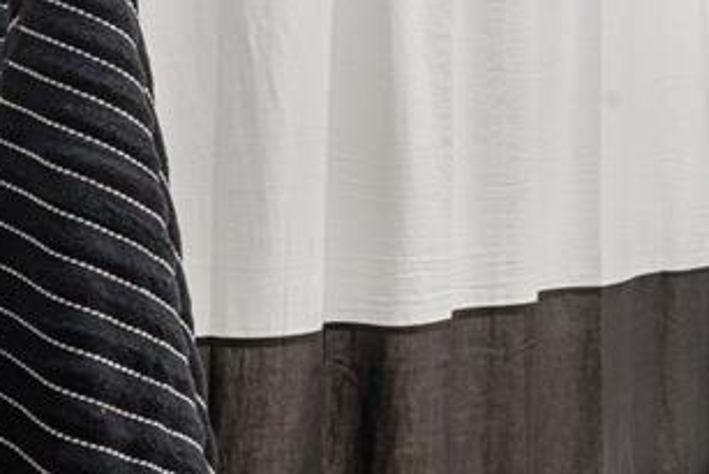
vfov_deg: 26.7
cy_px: 120
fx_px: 985
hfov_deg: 29.3
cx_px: 986
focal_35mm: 50
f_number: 11
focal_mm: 15
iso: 100
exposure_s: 1.3
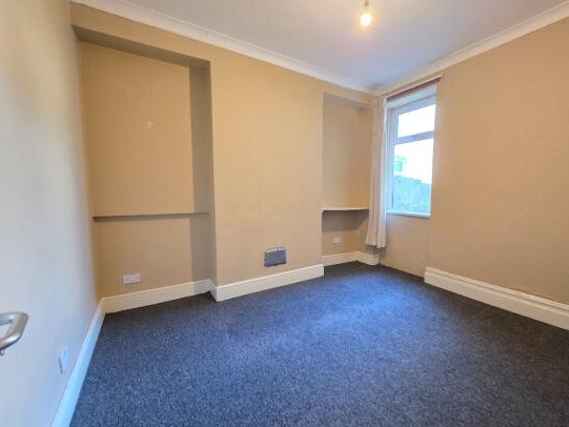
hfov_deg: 101.9
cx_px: 303
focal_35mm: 14
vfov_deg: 85.7
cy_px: 212
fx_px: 230
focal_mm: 2.2
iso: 1000
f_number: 1.9
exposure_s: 1/50
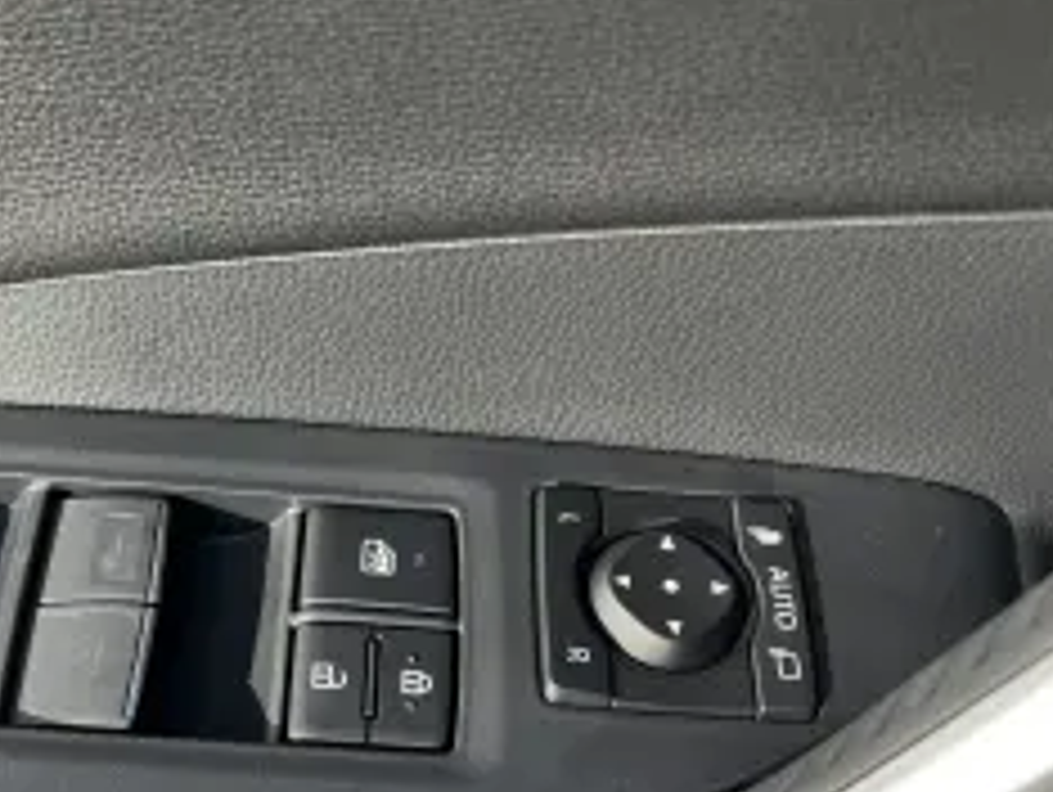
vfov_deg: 35.8
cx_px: 360
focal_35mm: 40
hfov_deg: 46.1
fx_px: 1218
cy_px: 504
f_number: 1.5
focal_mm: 5.7
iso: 50
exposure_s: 1/493
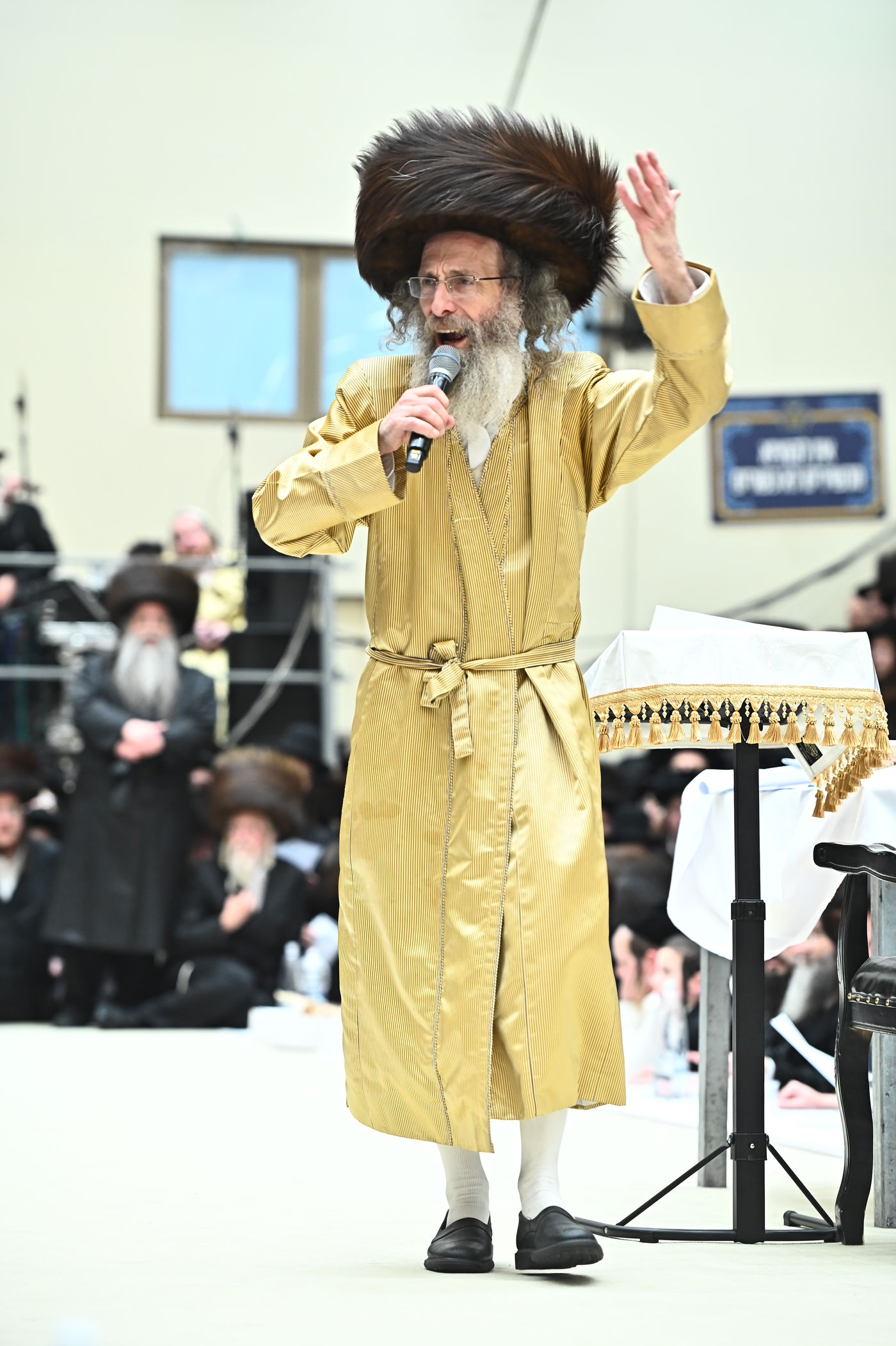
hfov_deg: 9.8
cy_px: 673
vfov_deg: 14.7
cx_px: 448
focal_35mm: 140
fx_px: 5228
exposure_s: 1/320
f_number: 4
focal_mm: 140
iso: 2000
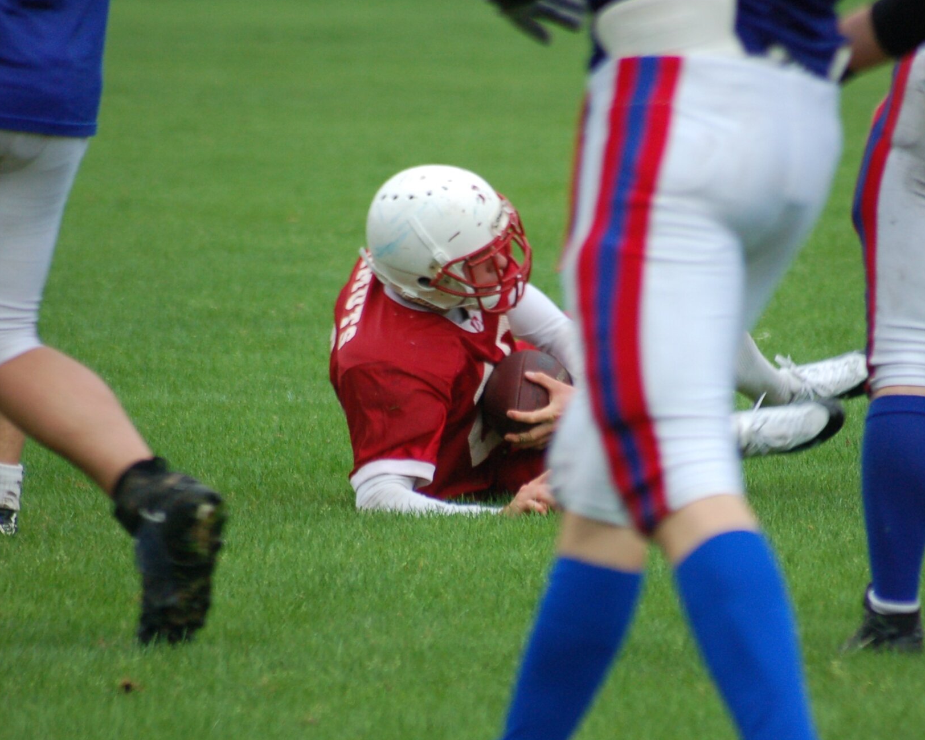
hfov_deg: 3.4
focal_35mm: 571
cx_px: 566
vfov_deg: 2.7
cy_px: 403
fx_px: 15631
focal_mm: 300
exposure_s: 1/160
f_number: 5.6
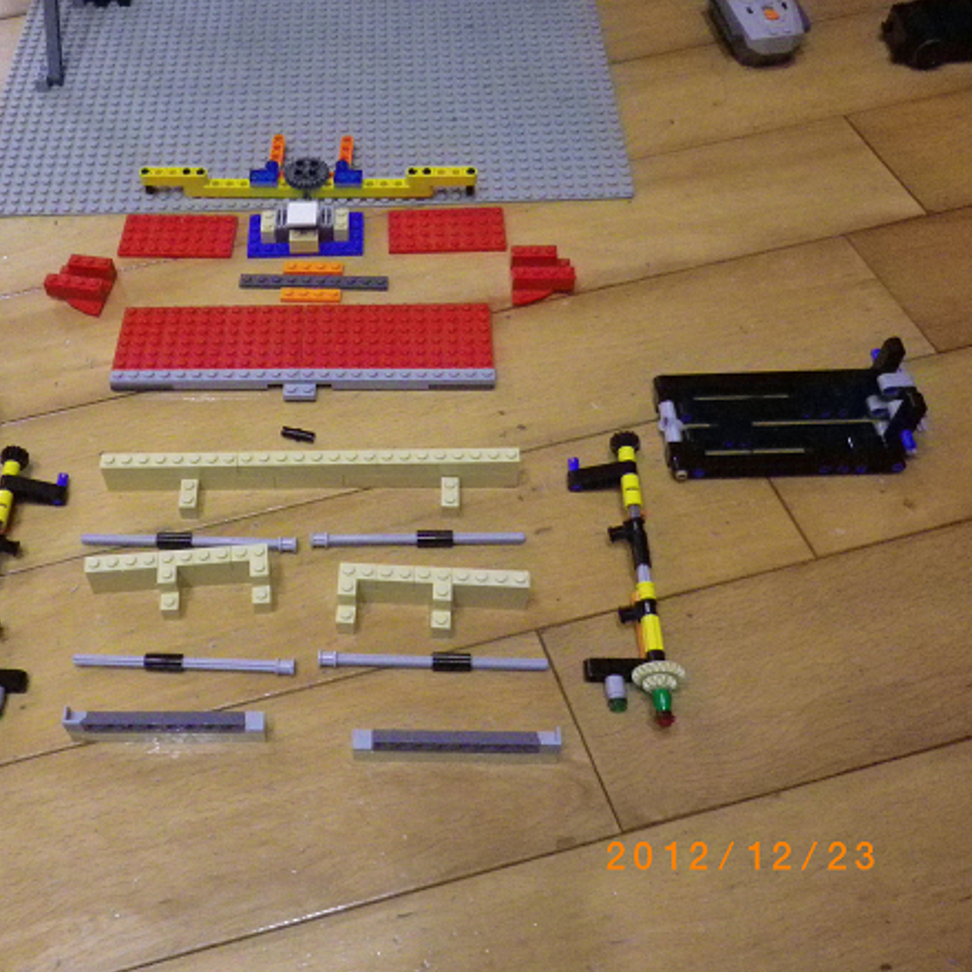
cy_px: 451
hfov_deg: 45.2
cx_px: 305
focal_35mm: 36
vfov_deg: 46.0
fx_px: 1144
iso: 800
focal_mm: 5
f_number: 3.2
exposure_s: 1/30
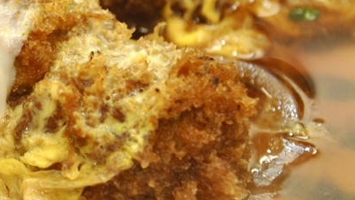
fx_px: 2270
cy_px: 11
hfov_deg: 8.9
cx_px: -52
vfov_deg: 5.0
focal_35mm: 241
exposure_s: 1/20
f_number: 5
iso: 400
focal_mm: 52
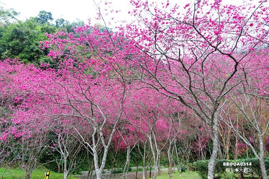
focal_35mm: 25
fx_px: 187
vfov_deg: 51.3
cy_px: 90
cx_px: 134
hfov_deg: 71.5
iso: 125
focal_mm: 9.02
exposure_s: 1/80
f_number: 3.2
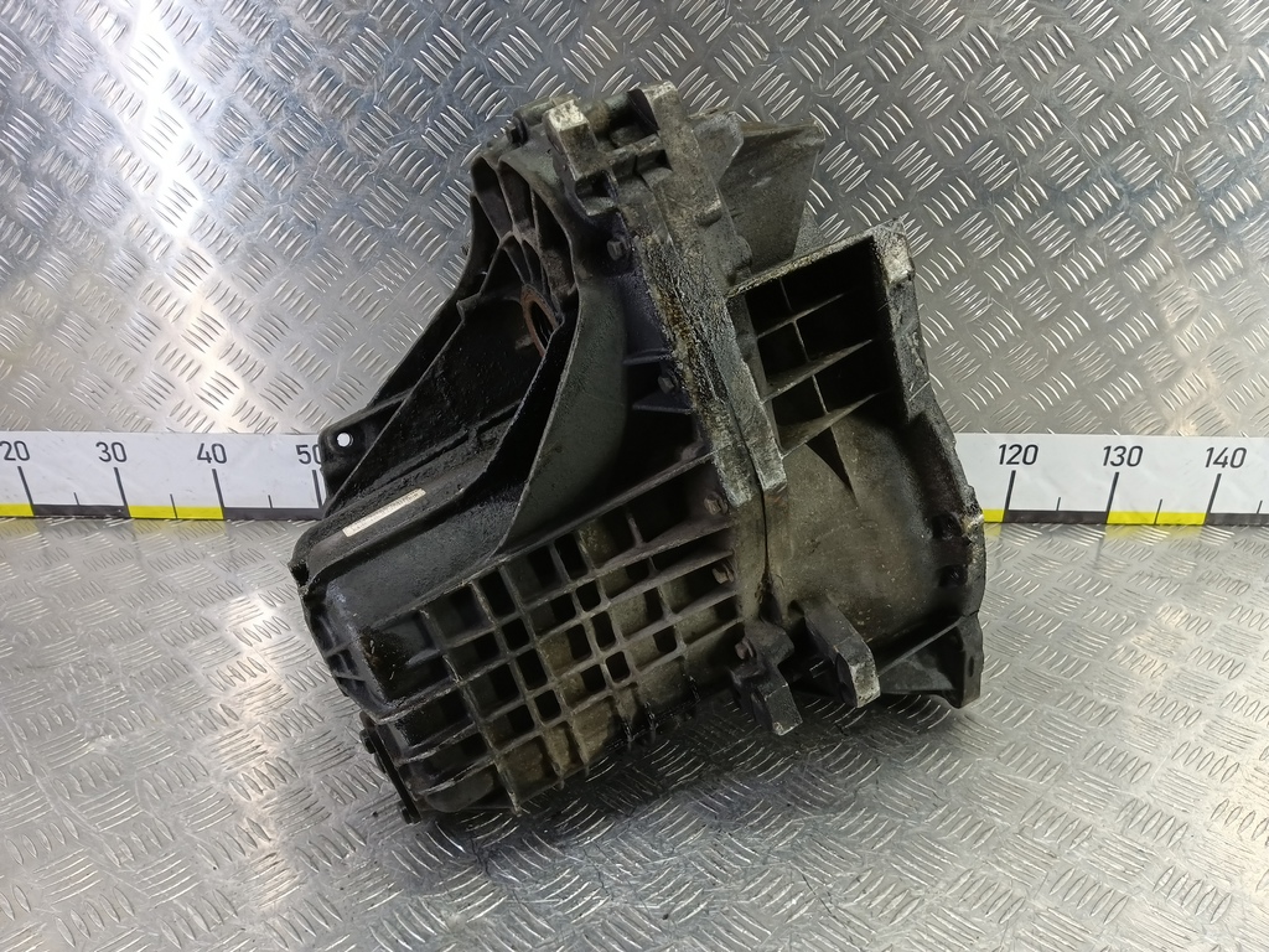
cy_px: 476
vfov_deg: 58.9
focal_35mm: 23
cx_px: 634
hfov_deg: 73.9
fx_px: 843
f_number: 1.6
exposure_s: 1/50
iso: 187
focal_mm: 4.11
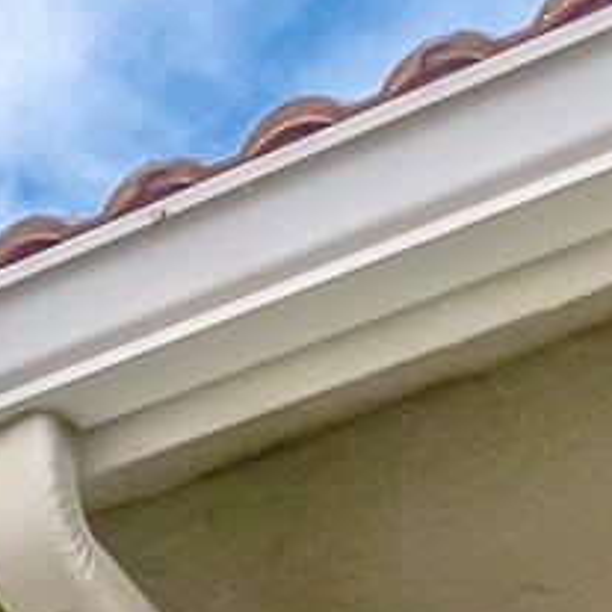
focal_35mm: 126
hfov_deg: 12.7
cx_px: -449
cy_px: 1888
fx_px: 2520
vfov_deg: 10.0
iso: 1000
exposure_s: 1/1250
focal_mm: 10
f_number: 8
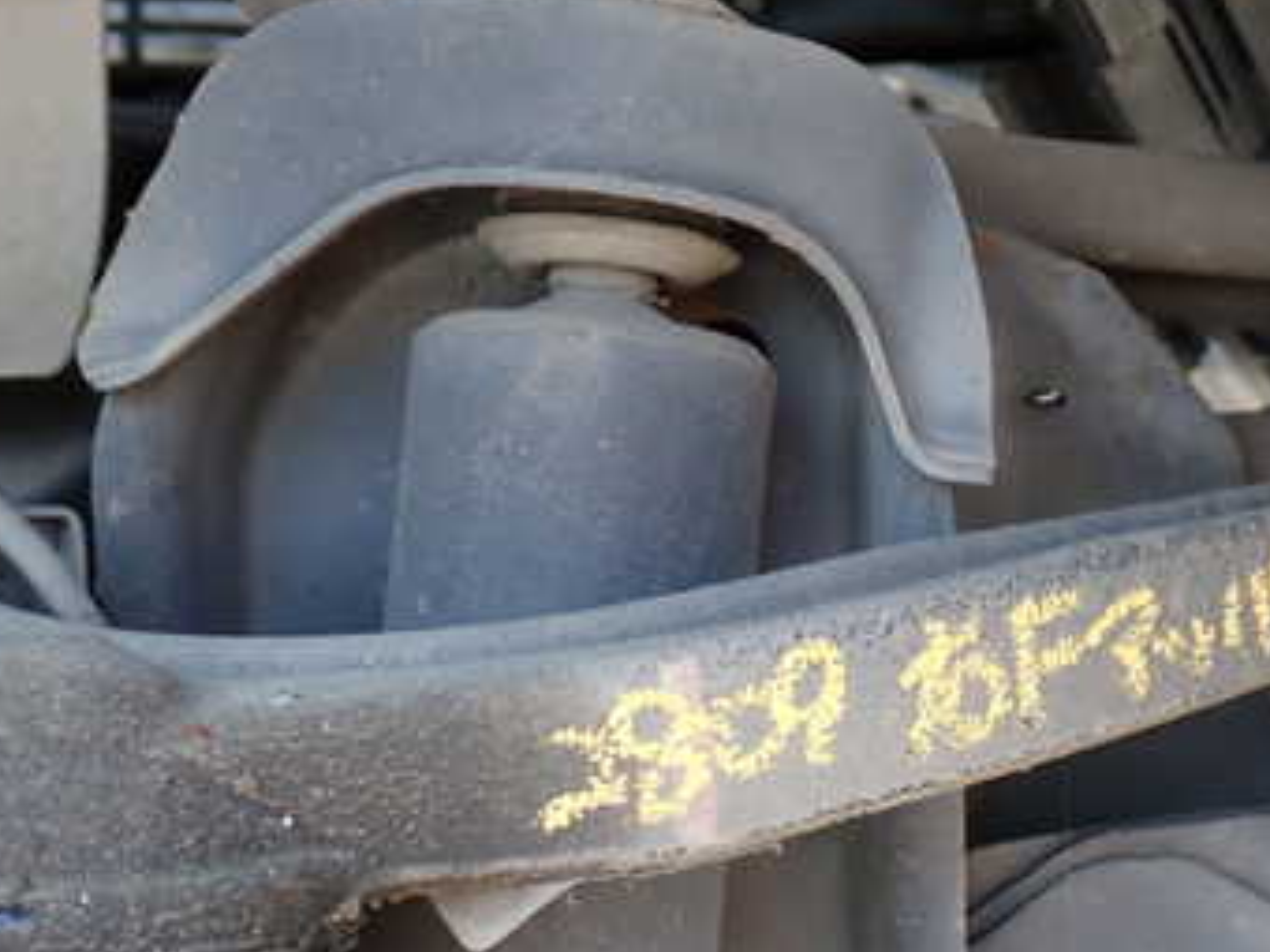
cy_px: 609
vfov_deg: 21.9
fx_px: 2458
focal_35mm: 67
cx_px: 642
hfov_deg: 29.0
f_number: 2.7
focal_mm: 6.83
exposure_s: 1/80
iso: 100
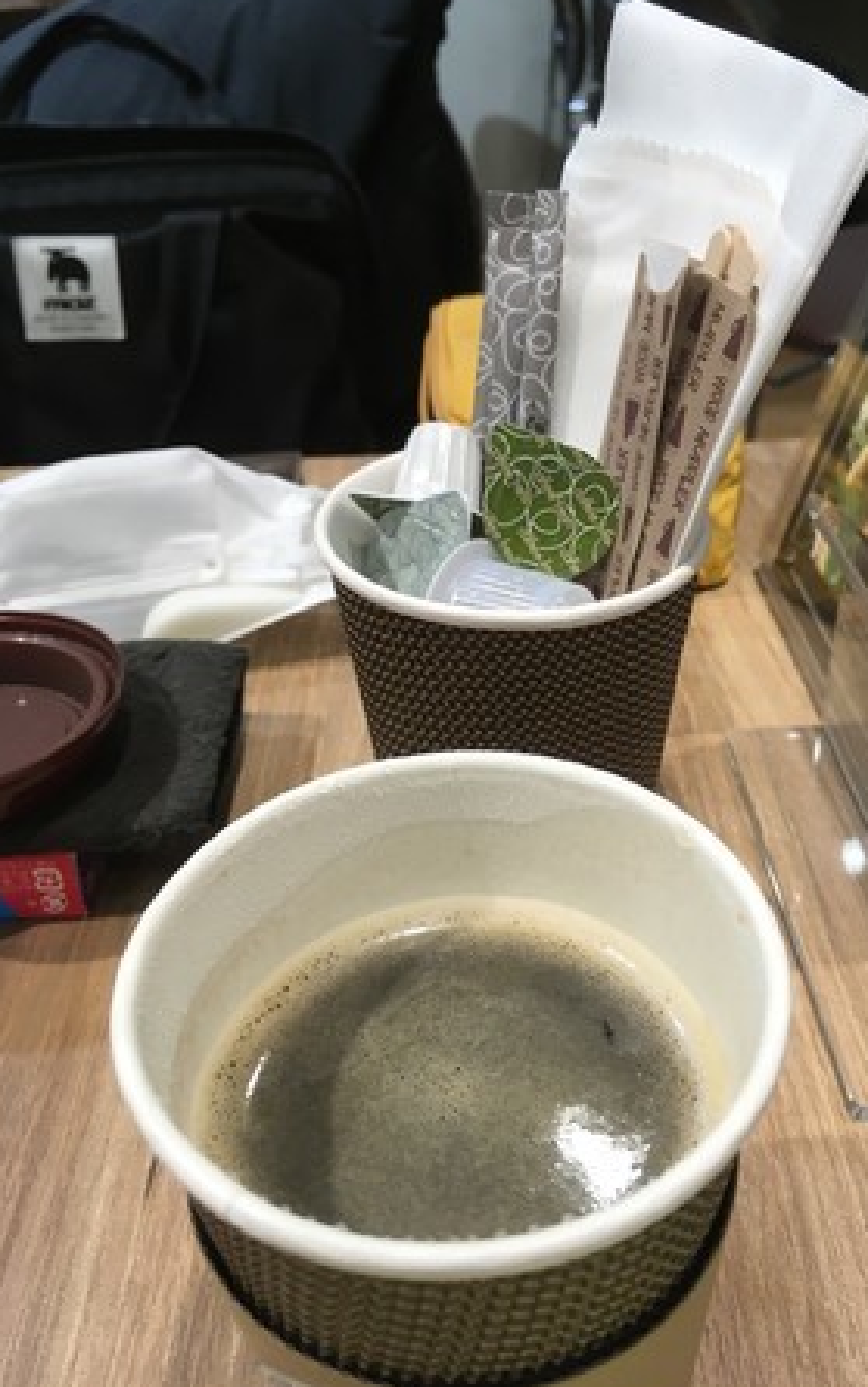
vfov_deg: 61.2
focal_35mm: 31
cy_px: 690
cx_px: 513
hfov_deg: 40.5
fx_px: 1173
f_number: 2.2
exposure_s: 1/30
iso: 32
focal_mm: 4.15
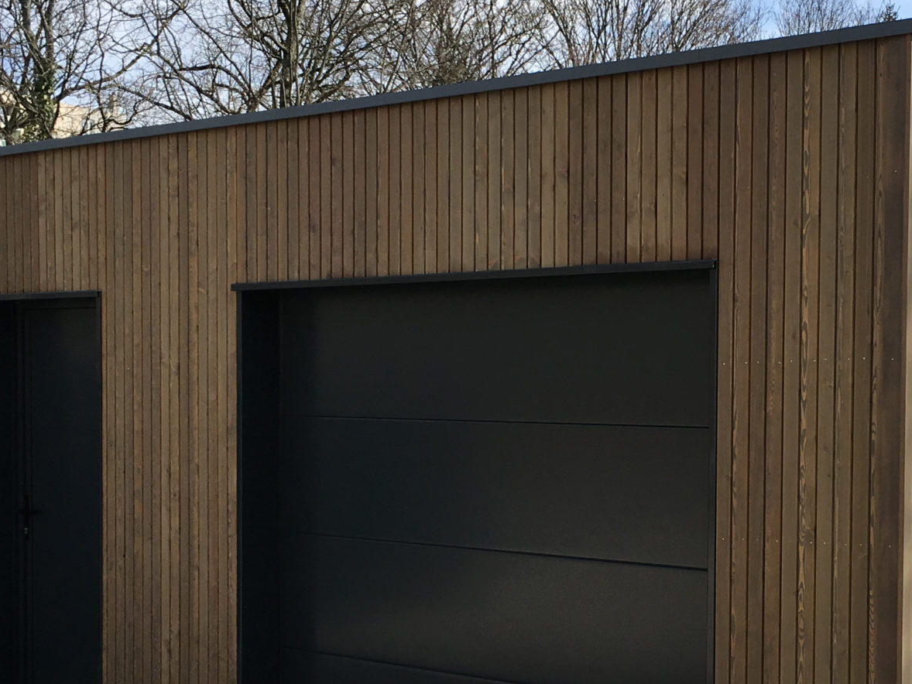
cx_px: 624
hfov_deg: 30.4
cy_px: 456
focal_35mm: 63
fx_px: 1660
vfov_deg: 23.2
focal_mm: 4.15
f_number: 2.2
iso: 25
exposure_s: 1/1115
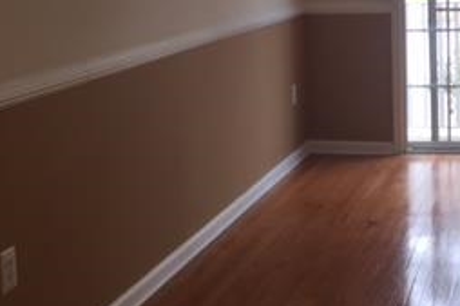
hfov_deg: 26.0
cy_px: 83
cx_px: 391
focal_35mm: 76
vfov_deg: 17.8
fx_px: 970
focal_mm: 4.15
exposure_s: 1/60
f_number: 2.2
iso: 32
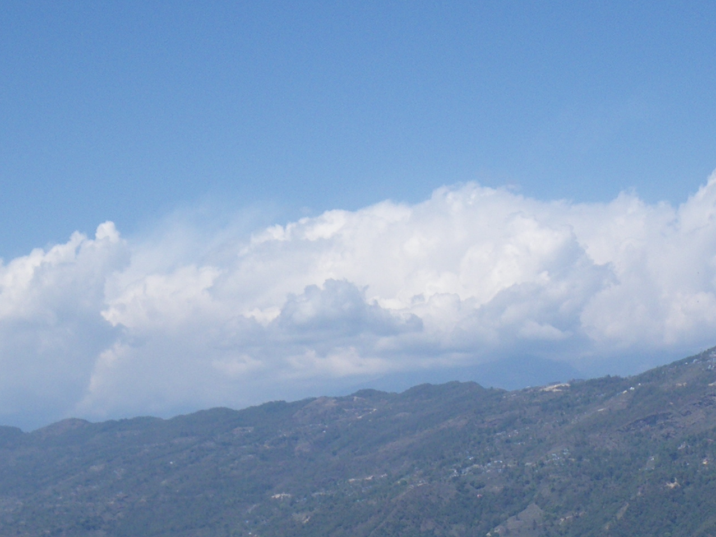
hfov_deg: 24.2
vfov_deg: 18.0
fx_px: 1655
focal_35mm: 80
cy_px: 546
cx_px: 500
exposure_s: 1/500
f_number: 4.2
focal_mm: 5
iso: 50
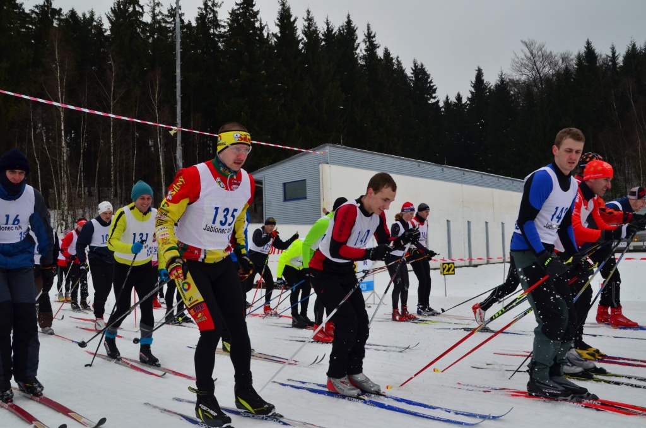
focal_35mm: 30
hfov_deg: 62.0
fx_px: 537
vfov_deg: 43.4
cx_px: 323
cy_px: 214
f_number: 13
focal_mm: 20
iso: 500
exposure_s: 1/640
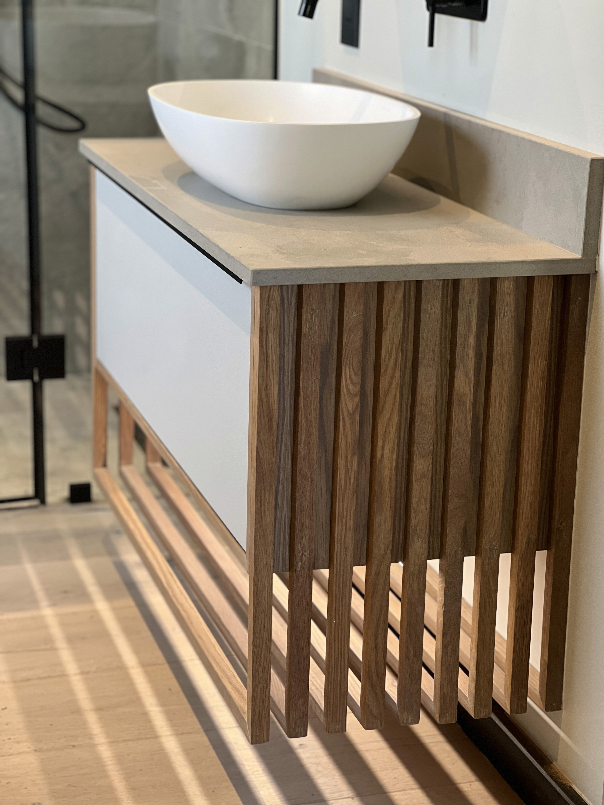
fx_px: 1791
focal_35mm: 77
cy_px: 402
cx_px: 302
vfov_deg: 25.3
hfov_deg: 19.1
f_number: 2.8
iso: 200
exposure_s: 1/33
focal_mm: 9
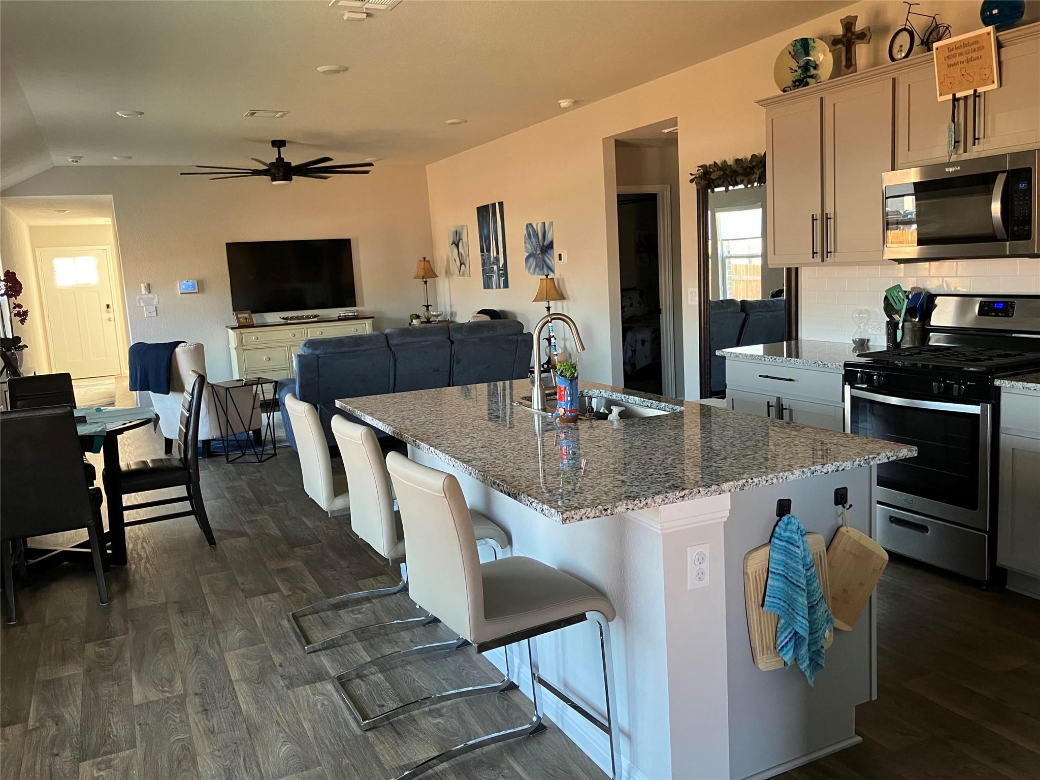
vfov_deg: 49.7
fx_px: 841
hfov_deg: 63.4
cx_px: 520
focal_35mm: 28
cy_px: 390
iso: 200
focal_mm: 3.99
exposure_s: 1/60
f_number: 1.8
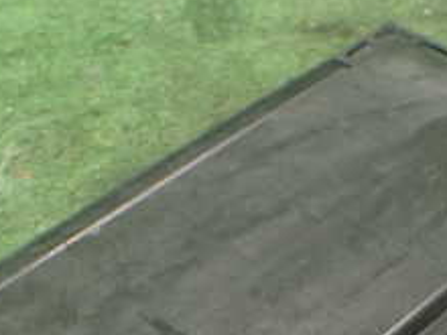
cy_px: 359
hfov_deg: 23.8
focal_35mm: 82
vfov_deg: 17.4
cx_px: 286
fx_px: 1059
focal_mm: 5.4
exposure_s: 1/30
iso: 800
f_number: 2.3
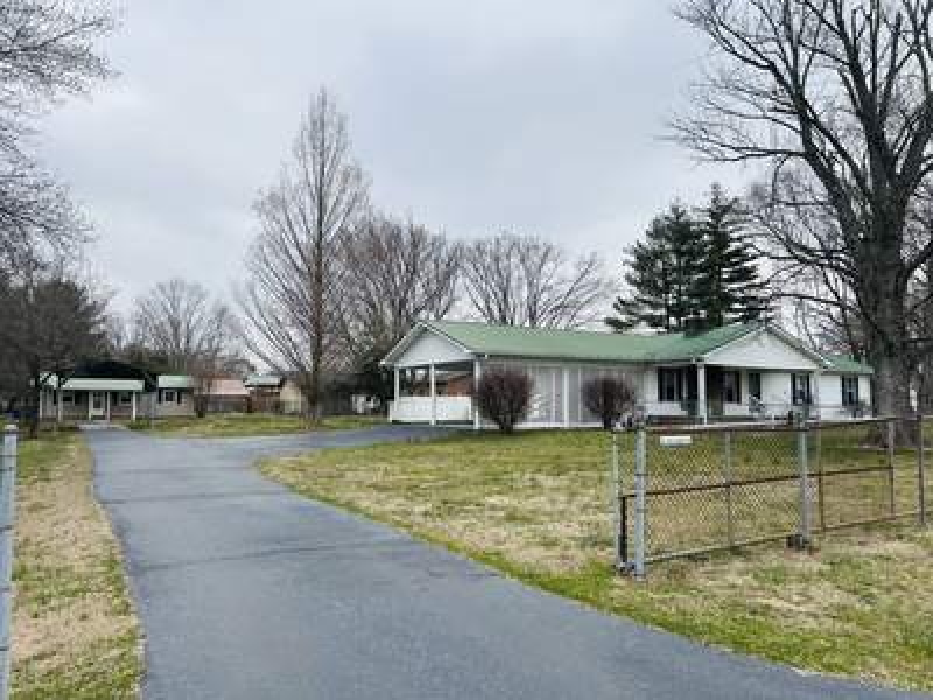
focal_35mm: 26
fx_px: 701
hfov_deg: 67.3
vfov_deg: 53.1
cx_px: 466
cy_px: 350
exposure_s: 1/2841
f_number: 1.5
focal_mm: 5.7
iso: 50
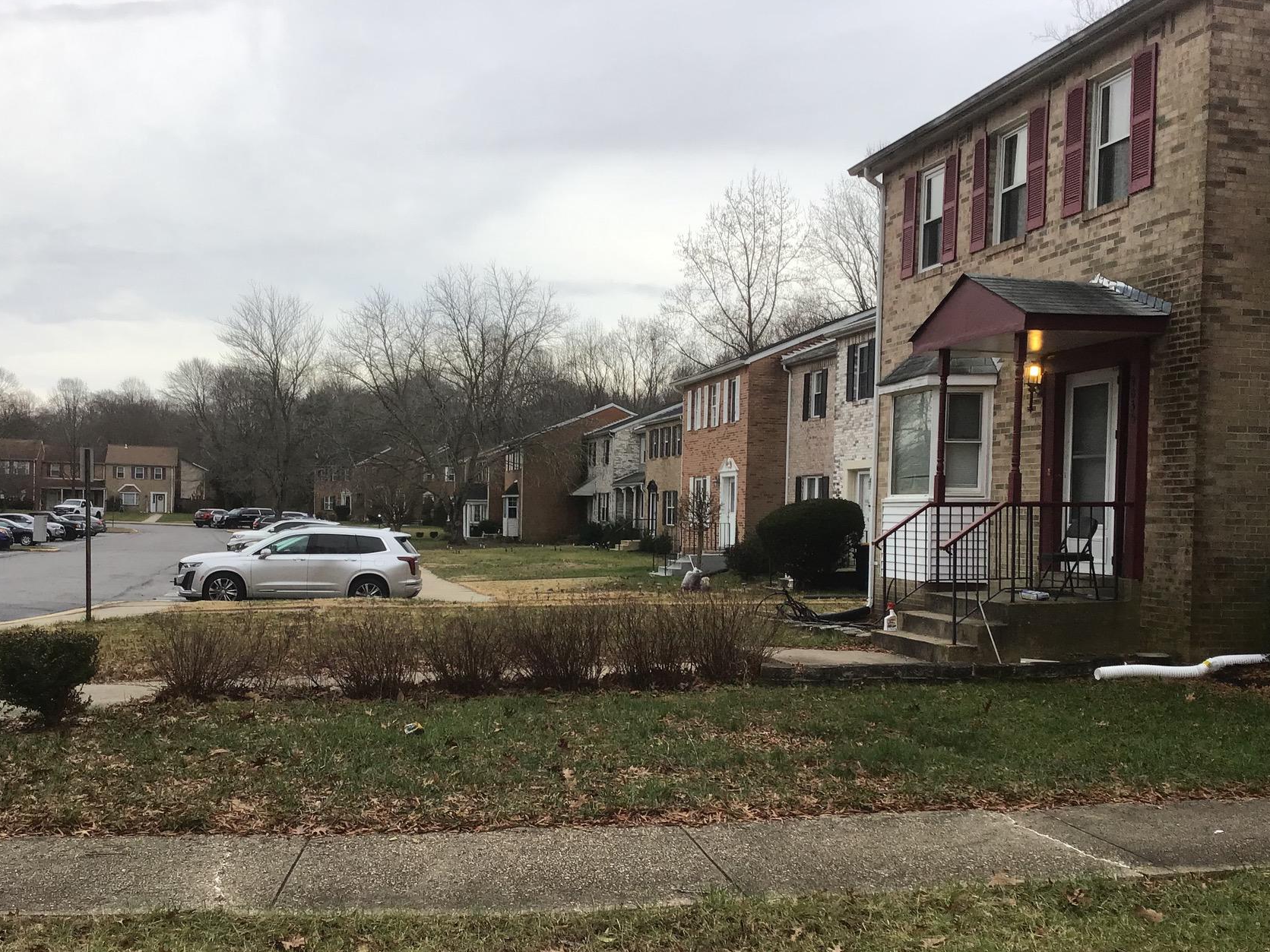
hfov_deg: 49.0
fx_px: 1394
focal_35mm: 38
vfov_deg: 37.6
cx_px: 617
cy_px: 540
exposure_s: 1/144
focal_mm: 3.3
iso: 25
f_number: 2.4
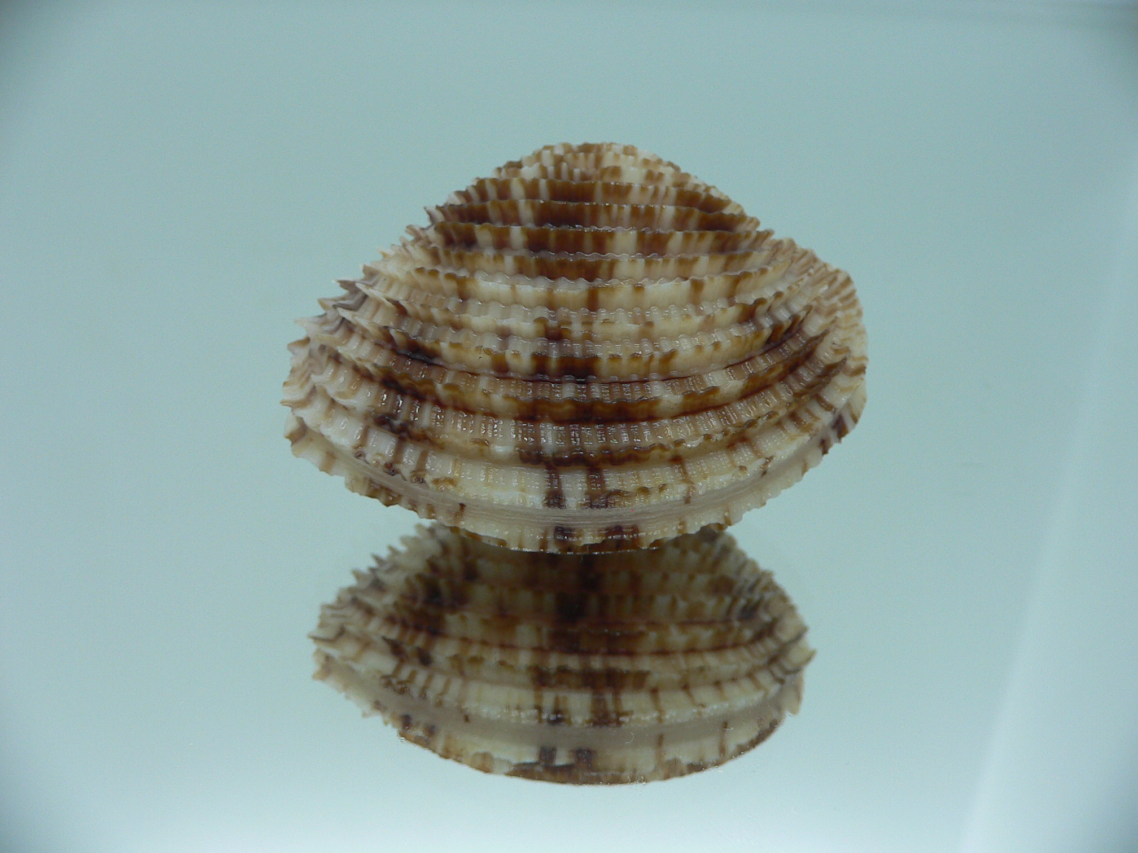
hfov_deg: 52.6
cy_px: 426
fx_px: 1151
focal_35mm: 35
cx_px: 569
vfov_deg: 40.7
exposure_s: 1/60
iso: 80
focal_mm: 4.6
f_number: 2.8
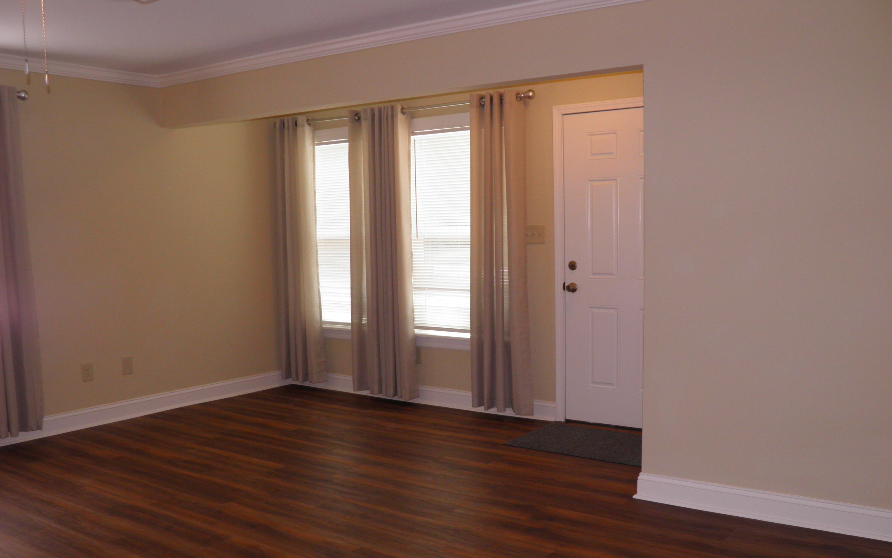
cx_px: 447
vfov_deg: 39.3
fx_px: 778
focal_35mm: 32
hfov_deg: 59.7
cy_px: 329
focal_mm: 5.5
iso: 100
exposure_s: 1/40
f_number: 3
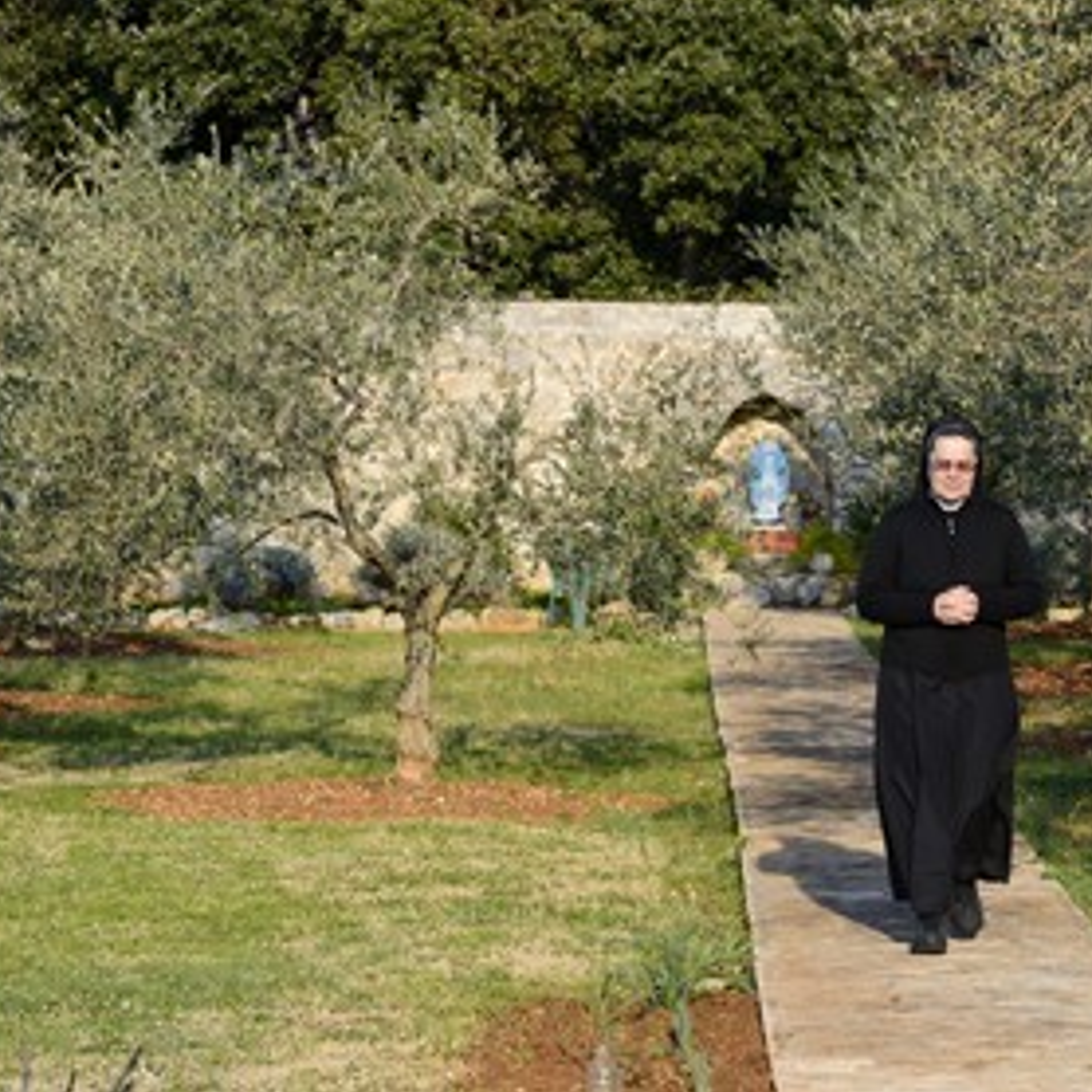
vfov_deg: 10.5
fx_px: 5960
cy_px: 546
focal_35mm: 167
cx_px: 703
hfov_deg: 10.5
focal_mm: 130
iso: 200
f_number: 9
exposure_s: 1/200
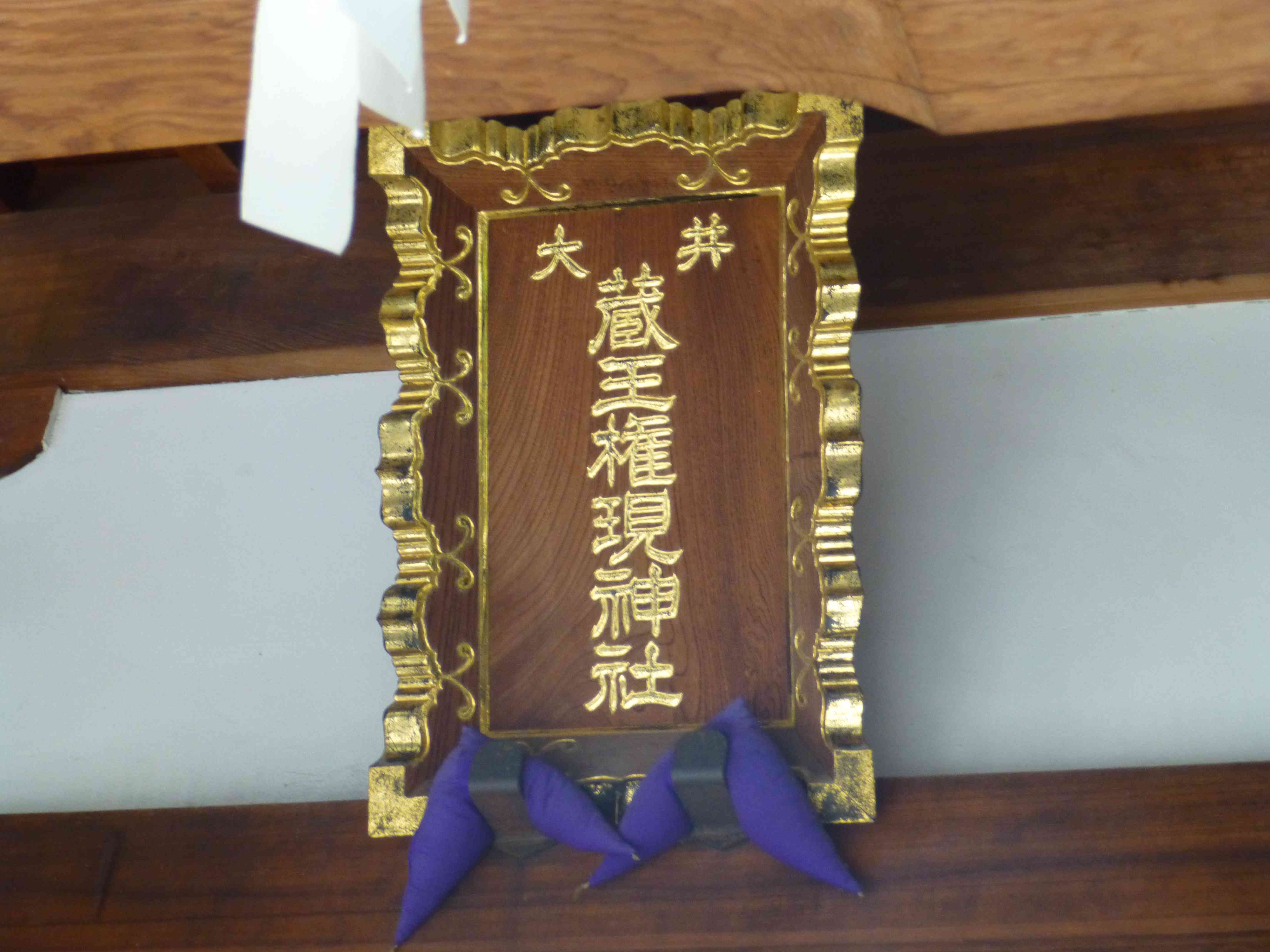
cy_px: 476
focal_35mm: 107
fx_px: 3926
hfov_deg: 18.4
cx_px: 635
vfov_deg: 13.8
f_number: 5.4
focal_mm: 19.1
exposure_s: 1/25
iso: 400
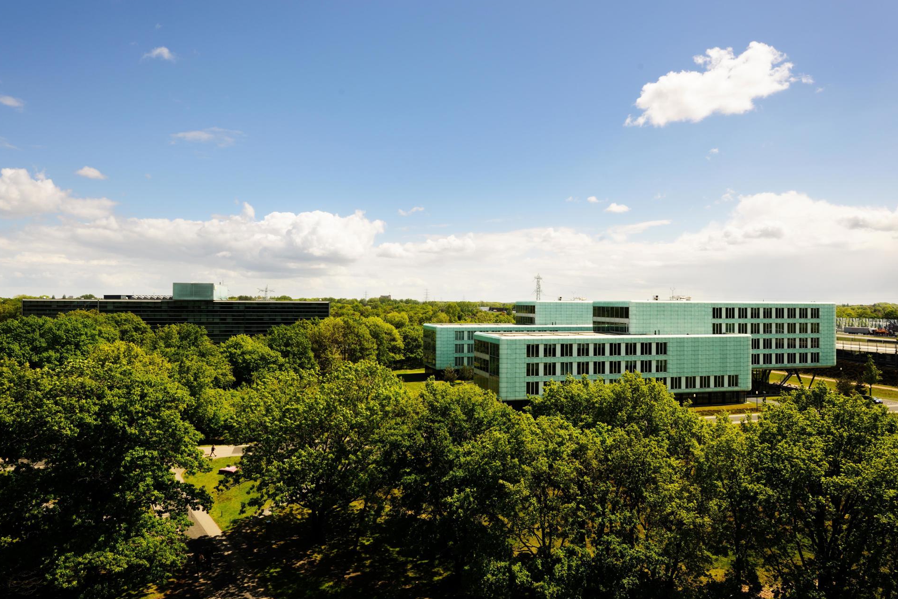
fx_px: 524
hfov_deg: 81.2
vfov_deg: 59.5
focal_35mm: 21
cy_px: 299
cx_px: 428
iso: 100
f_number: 8
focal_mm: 20
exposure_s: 1/250
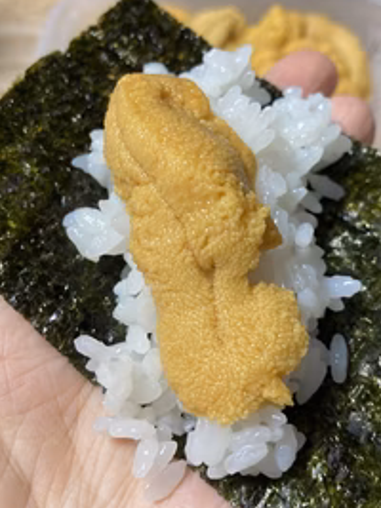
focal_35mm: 42
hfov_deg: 34.3
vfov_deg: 44.8
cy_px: 249
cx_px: 210
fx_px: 617
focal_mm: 3.99
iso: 100
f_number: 1.8
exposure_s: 1/52
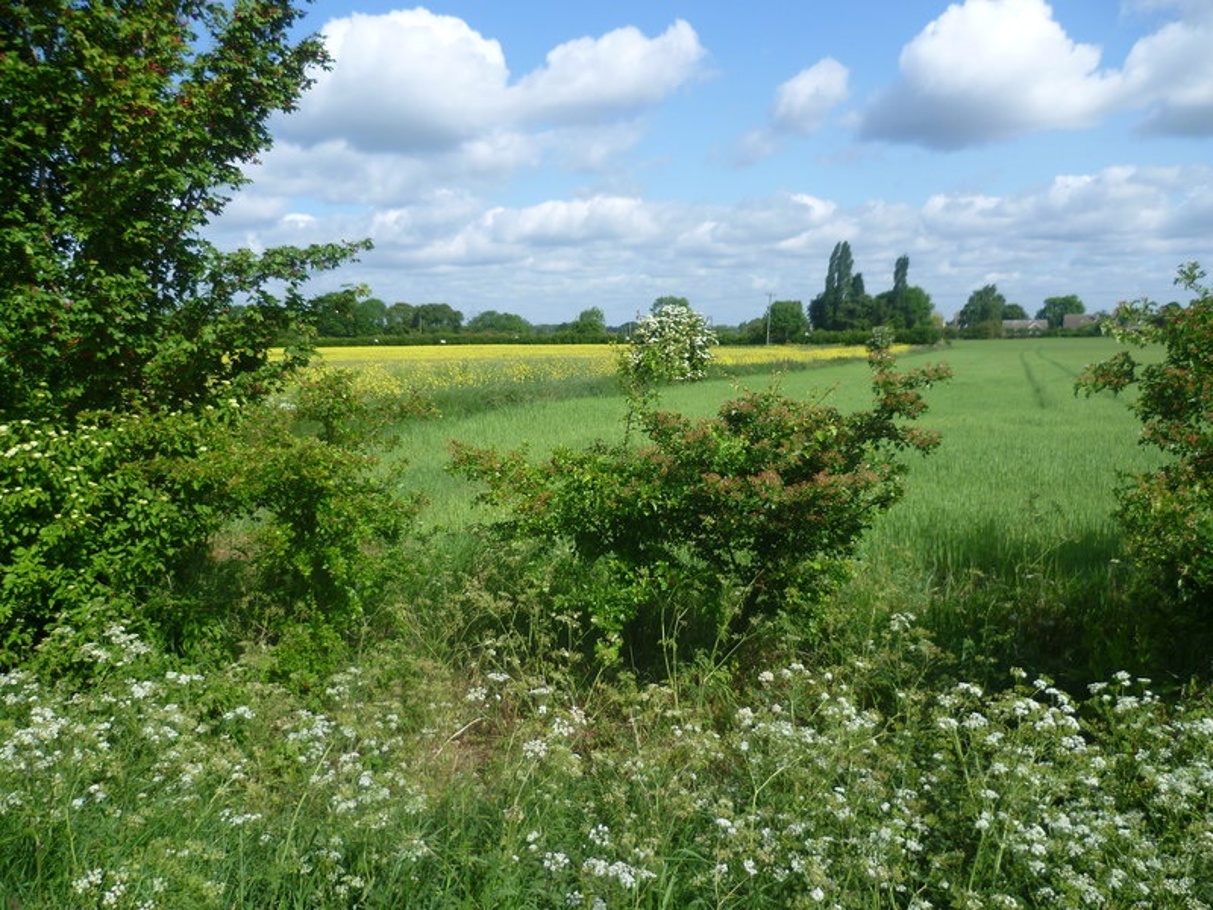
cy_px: 455
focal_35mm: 28
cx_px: 606
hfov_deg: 63.4
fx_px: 981
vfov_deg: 49.7
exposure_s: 1/125
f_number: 9
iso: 80
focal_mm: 5
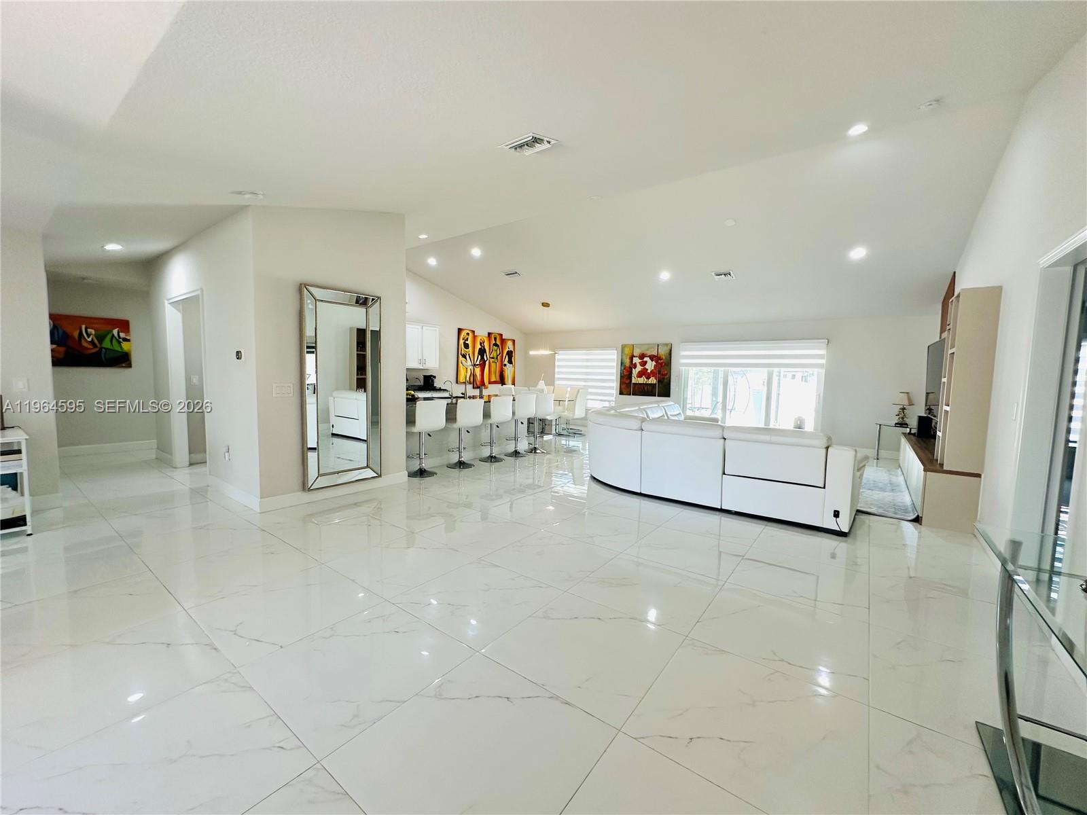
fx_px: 440
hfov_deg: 102.1
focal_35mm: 14
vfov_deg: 85.7
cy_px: 408
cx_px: 544
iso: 100
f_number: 2.2
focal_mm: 2.22
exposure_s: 1/120
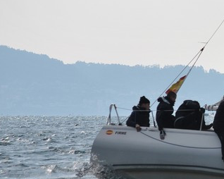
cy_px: 74
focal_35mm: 537
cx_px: 289
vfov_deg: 2.9
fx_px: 3560
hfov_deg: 3.6
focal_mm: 135
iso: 100
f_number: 7.1
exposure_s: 1/800
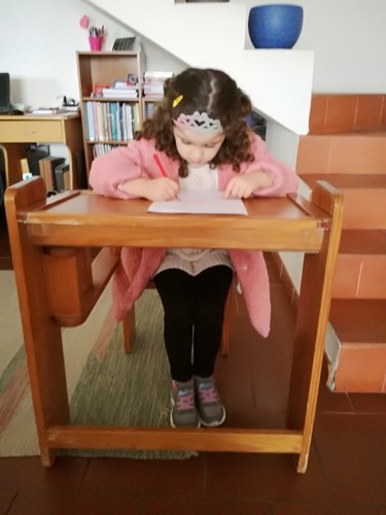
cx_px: 193
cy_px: 258
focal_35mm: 27
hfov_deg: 51.4
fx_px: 401
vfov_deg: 65.3
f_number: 2
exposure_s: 1/20
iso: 640
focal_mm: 3.79
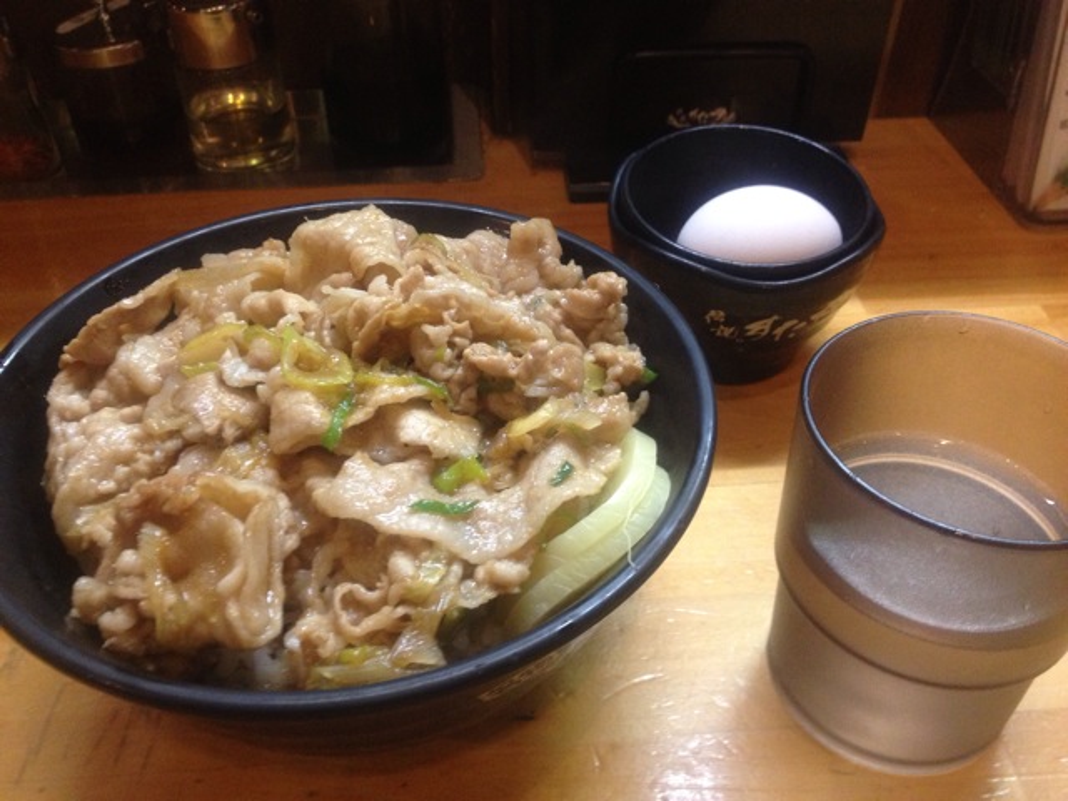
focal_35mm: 35
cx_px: 534
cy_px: 400
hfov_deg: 52.6
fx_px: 1080
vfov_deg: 40.7
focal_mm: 4.28
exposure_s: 1/20
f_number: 2.4
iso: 250
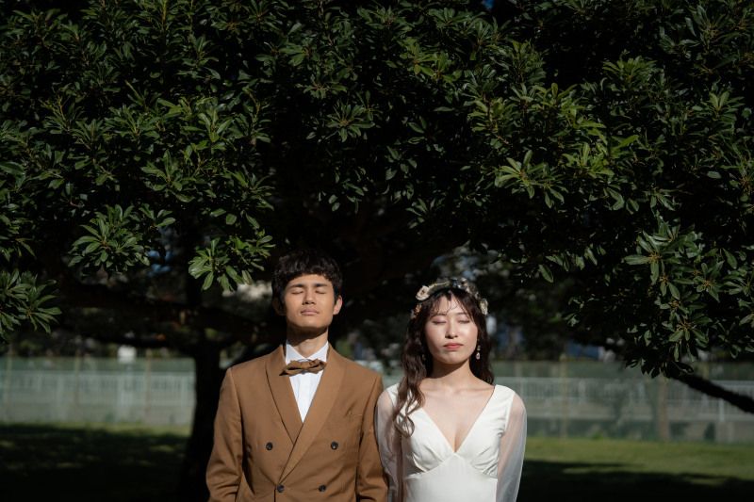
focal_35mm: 50
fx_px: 1047
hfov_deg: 39.6
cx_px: 377
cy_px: 251
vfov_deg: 27.0
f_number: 2
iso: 100
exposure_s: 1/6400
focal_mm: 50
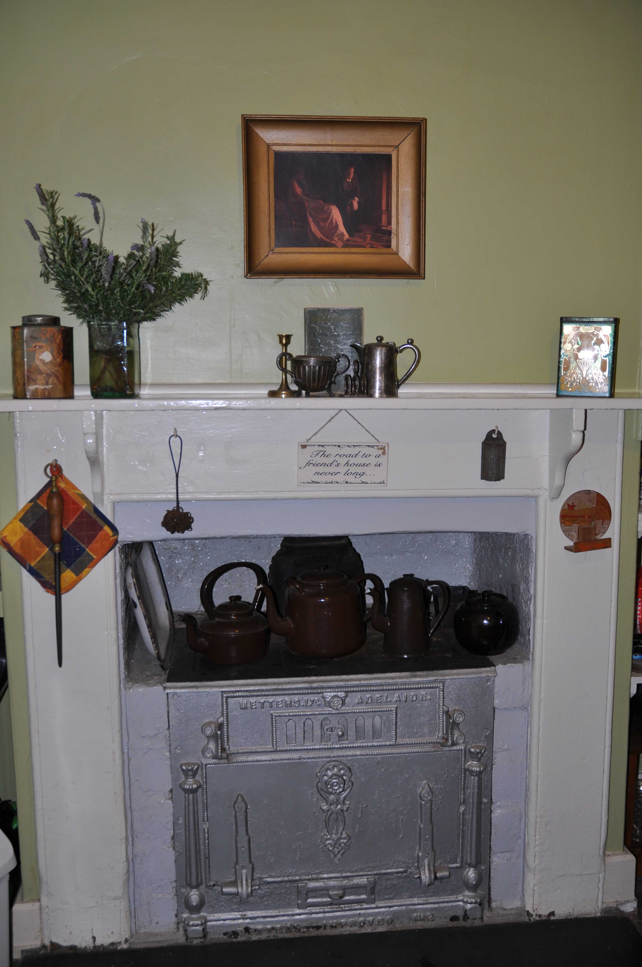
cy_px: 484
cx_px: 321
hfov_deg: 36.8
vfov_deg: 53.2
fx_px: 965
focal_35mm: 36
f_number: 3.8
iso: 250
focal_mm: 24
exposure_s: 1/60
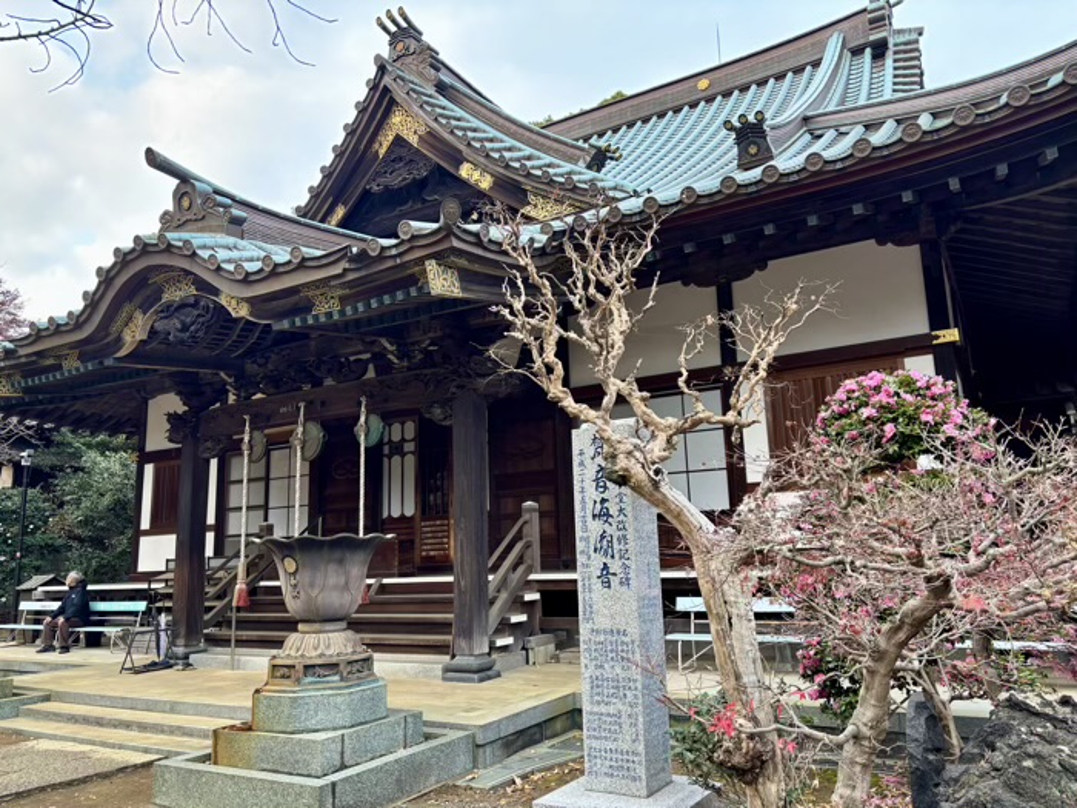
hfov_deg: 67.3
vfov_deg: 53.1
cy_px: 404
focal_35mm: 26
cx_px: 538
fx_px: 809
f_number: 1.6
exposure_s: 1/121
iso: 80
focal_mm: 5.96
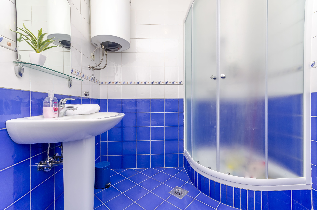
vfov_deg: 77.1
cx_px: 158
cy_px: 105
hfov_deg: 100.5
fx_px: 132
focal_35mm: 15
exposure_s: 1/80
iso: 250
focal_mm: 10
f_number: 10
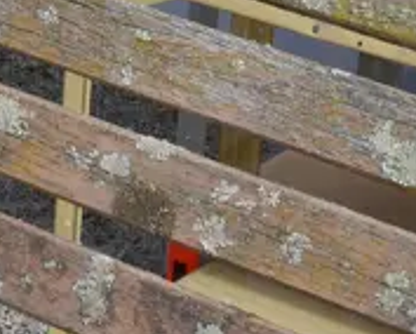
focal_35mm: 226
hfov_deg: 8.3
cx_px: -233
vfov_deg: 6.8
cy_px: 481
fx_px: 2786
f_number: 6.3
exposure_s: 1/250
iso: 200
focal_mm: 20
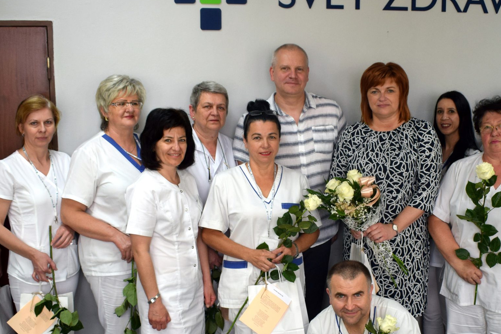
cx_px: 301
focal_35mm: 50
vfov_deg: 26.9
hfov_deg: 39.4
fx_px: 696
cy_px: 206
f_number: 4.5
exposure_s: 1/80
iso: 400
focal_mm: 20
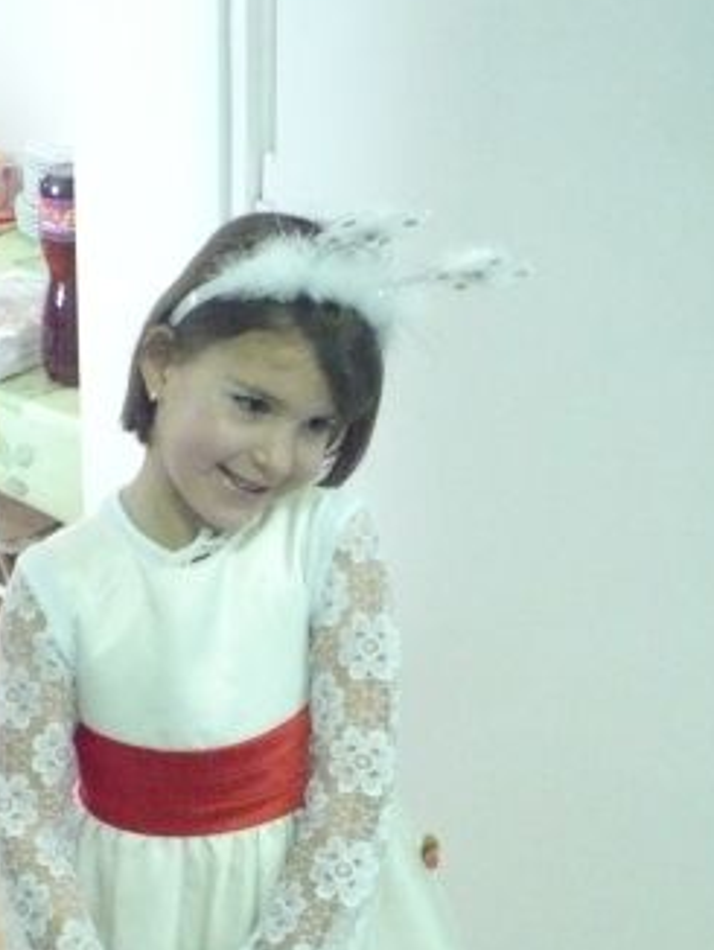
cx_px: 382
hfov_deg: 21.6
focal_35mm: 68
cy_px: 781
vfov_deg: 27.9
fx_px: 1868
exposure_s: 1/100
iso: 1250
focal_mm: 6.1
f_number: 2.8
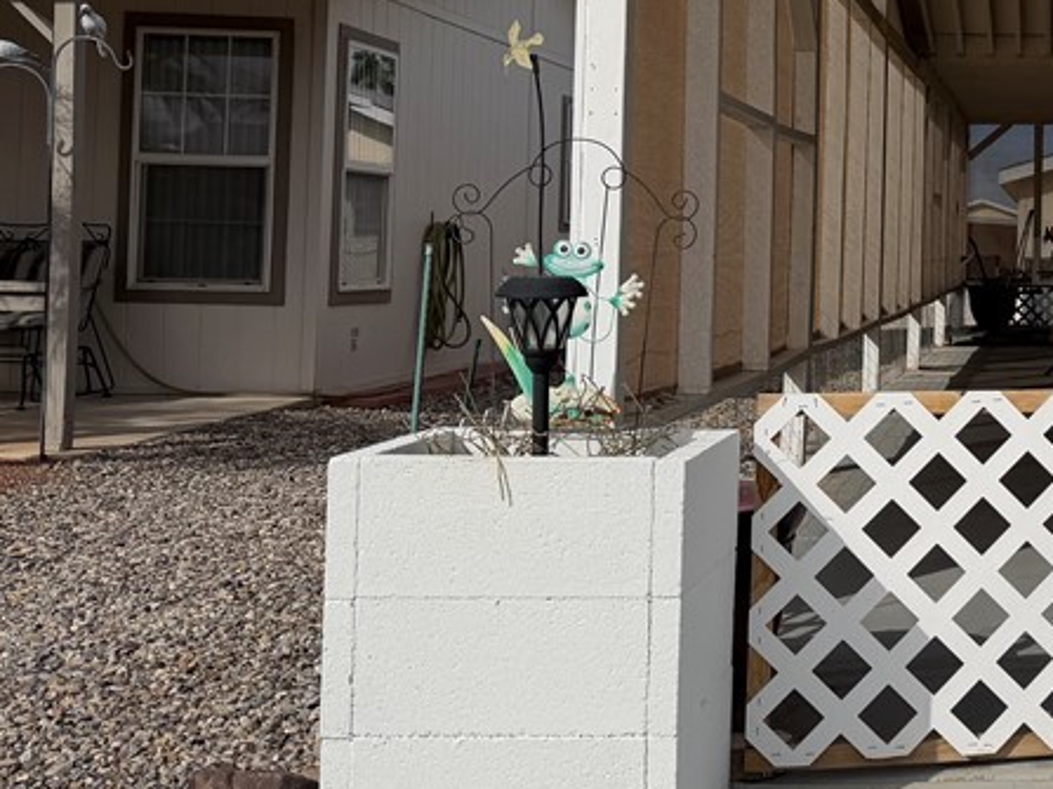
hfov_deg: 30.8
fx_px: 1673
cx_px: 1187
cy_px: 179
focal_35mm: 55
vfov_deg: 26.2
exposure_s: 1/11905
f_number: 1.78
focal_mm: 6.76
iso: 80
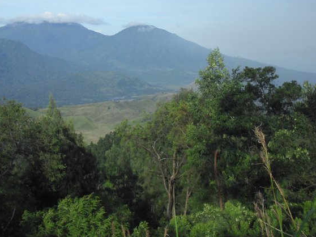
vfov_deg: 22.1
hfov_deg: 29.2
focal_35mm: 66
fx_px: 602
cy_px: 73
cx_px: 103
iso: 100
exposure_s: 1/200
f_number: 8.9
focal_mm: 7.6
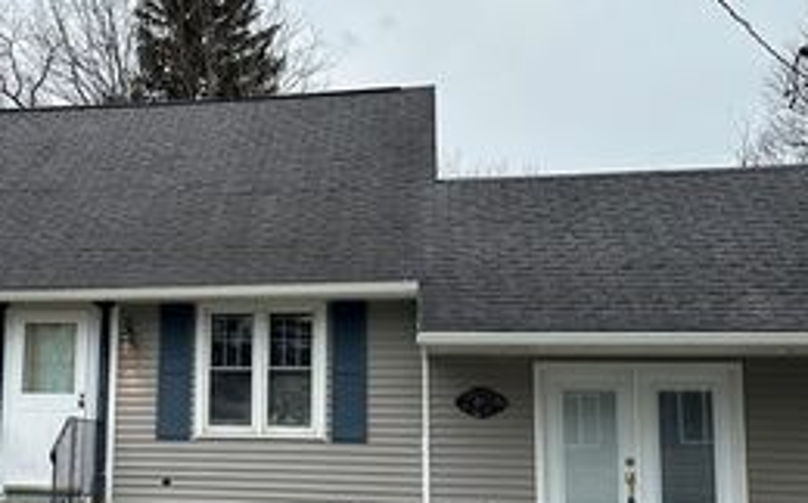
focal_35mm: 49
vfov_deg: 26.2
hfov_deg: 40.0
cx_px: 208
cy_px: 331
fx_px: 1078
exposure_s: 1/1517
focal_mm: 6.86
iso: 80
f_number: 1.78
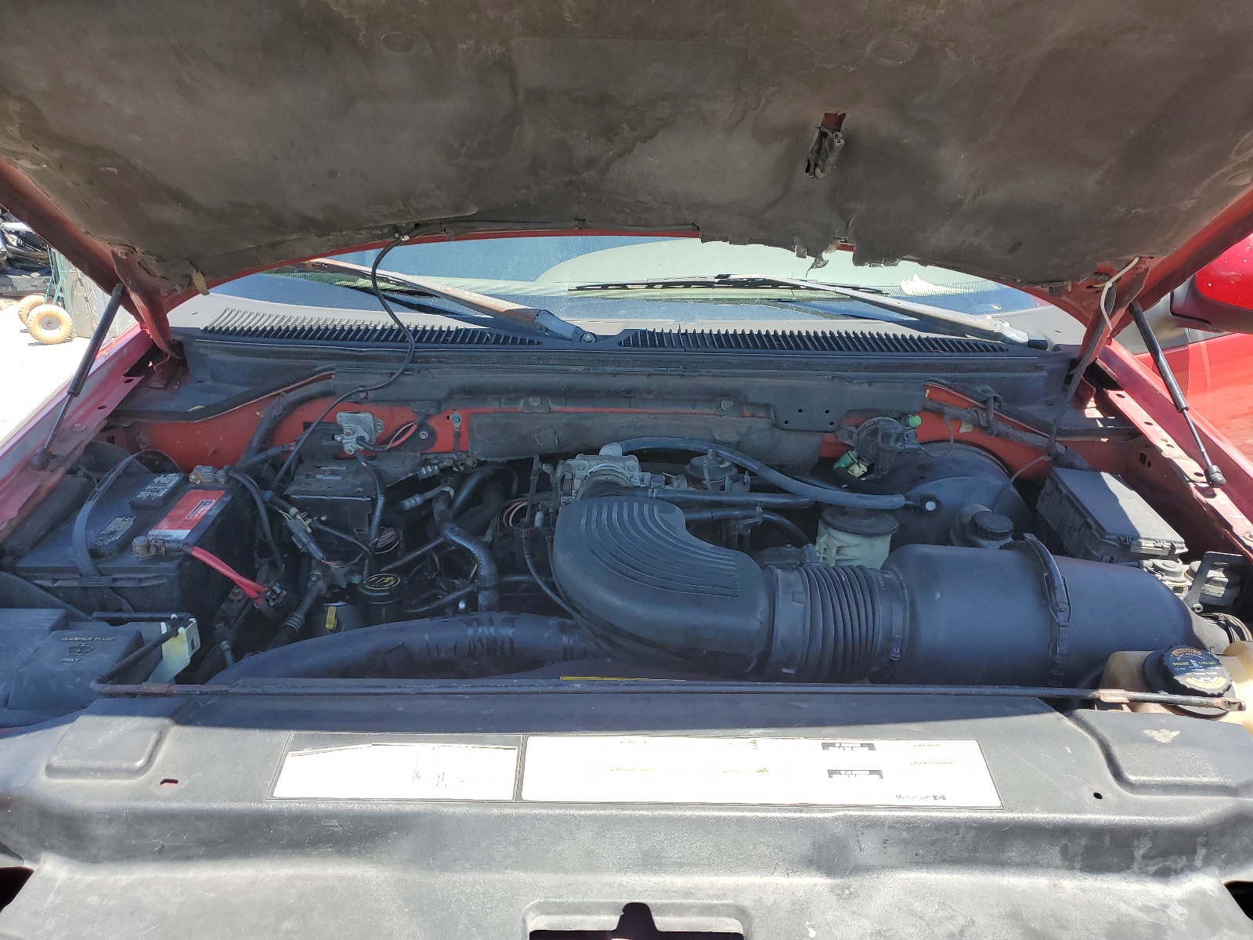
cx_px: 626
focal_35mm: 26
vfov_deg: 53.1
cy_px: 470
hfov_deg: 67.3
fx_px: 941
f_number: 1.5
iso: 50
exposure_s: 1/769
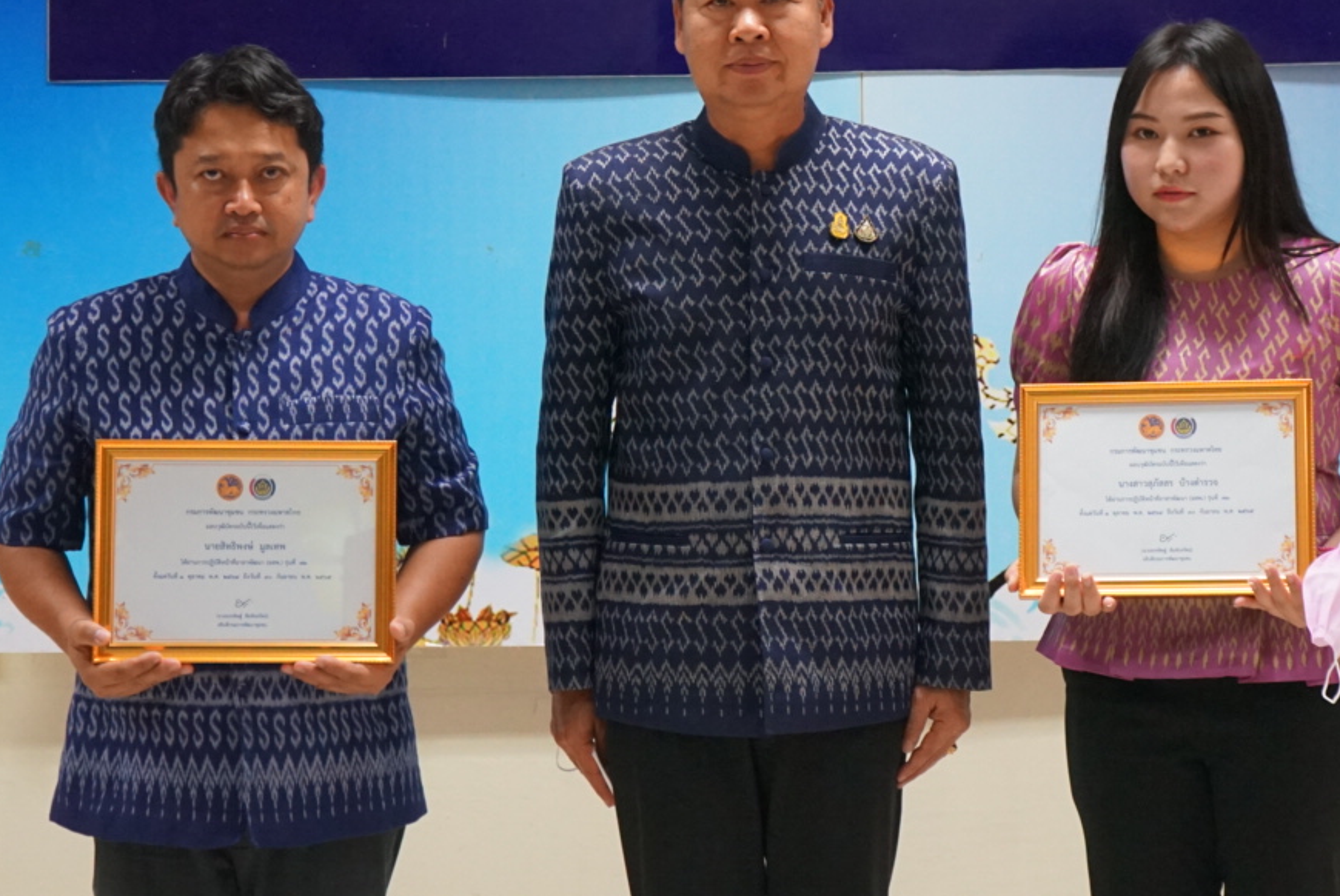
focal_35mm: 91
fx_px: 3391
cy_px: 260
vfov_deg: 15.0
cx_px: 816
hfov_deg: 22.3
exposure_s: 1/160
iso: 3200
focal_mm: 49
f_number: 4.5
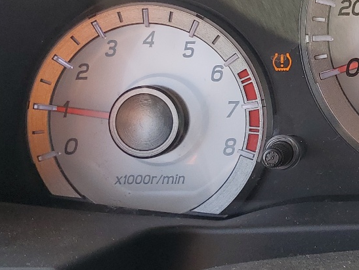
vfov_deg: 19.3
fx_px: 789
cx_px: 445
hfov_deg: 23.2
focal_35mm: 76
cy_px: 72
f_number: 1.5
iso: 50
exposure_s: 1/256
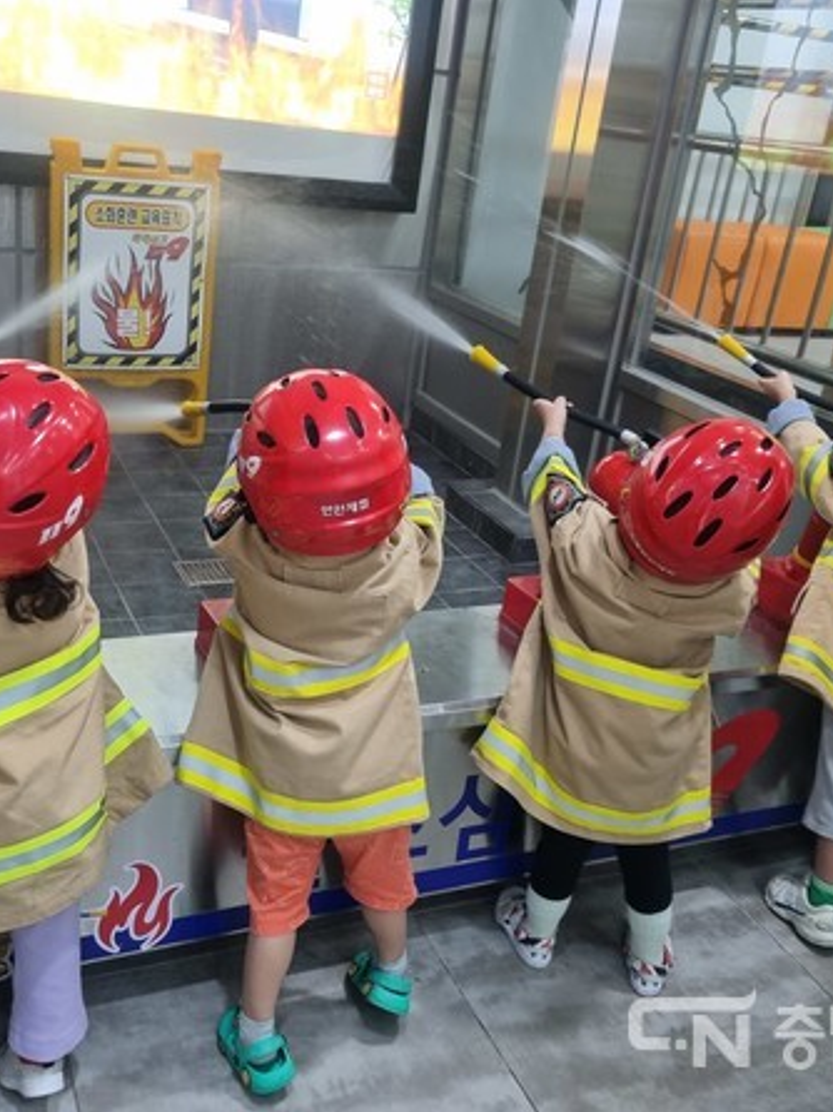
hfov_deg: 40.5
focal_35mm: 35
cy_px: 558
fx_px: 1124
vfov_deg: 52.7
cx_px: 342
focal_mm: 5.4
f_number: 1.8
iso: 200
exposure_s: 1/60
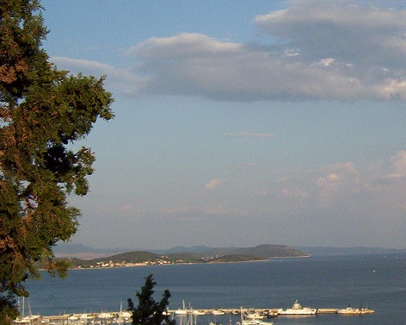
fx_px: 793
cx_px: 321
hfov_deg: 28.2
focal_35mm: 66
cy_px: 204
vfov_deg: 23.1
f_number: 3.84
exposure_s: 1/1222
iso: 100
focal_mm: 5.26
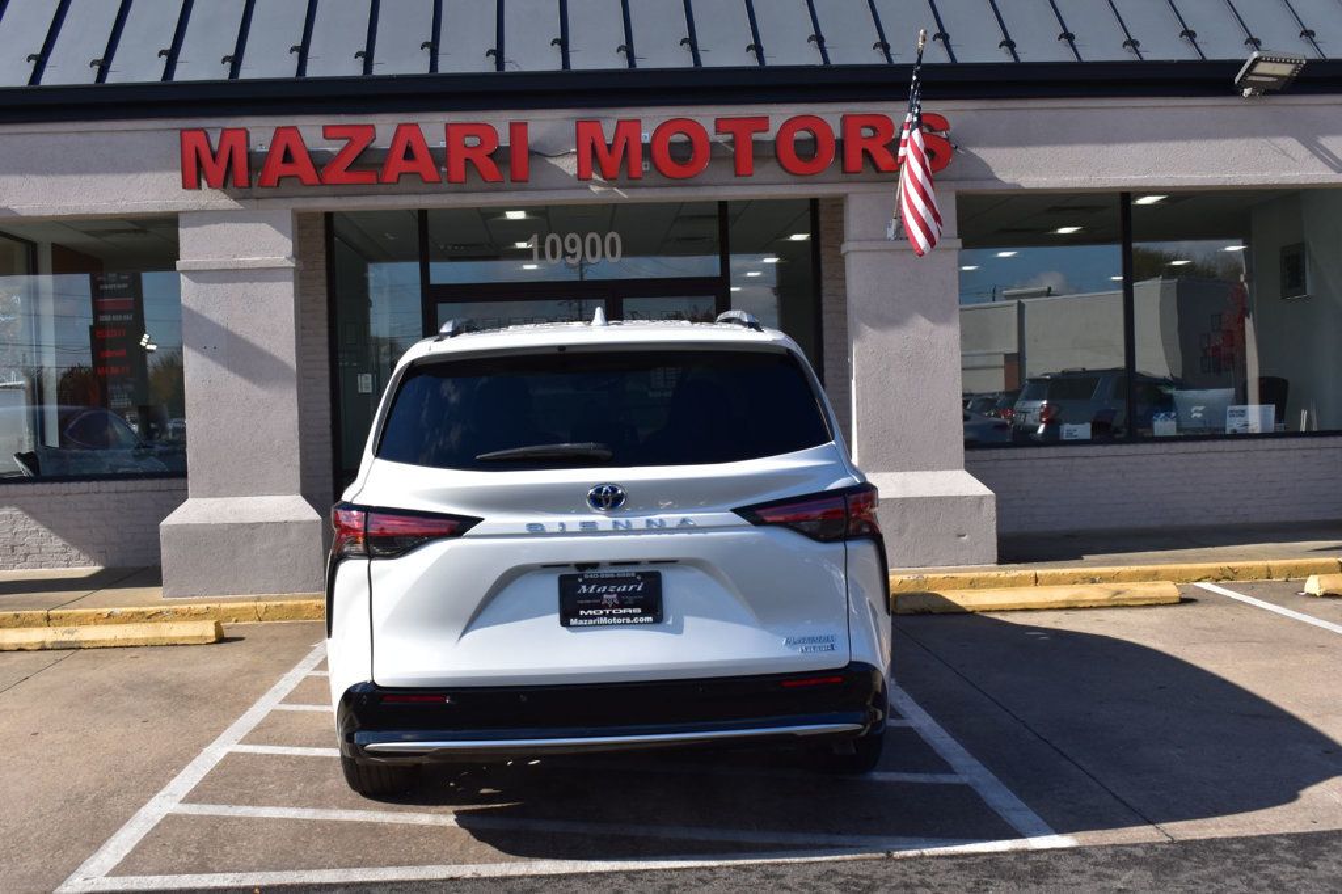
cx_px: 671
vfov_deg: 33.0
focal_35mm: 40
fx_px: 1509
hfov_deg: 47.9
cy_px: 447
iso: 320
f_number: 11
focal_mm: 27
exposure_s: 1/500
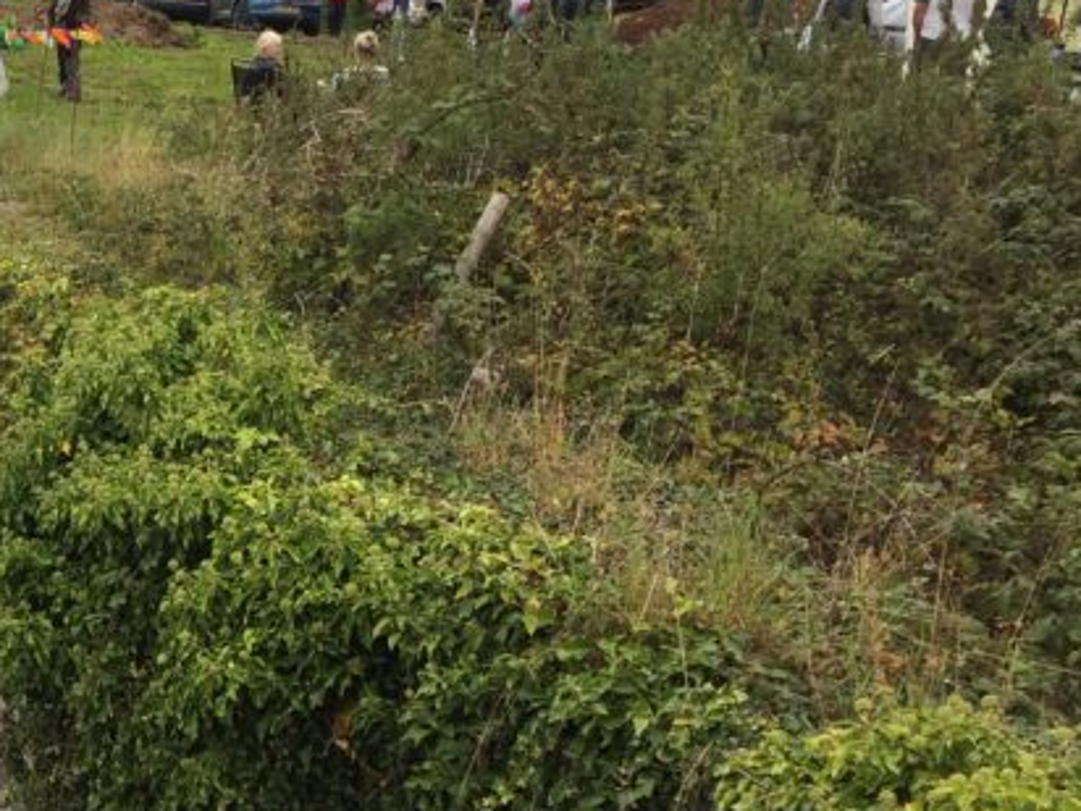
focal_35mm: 72
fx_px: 2248
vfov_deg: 20.3
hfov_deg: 24.7
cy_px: 591
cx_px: -173
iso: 32
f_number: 2.2
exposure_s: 1/482
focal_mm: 4.15
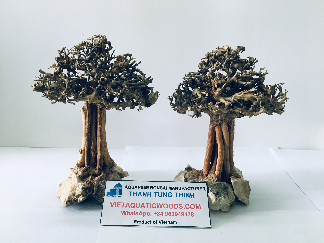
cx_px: 162
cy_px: 122
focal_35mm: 29
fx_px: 271
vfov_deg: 48.2
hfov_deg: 61.7
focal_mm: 4.15
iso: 50
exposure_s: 1/17
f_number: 2.2
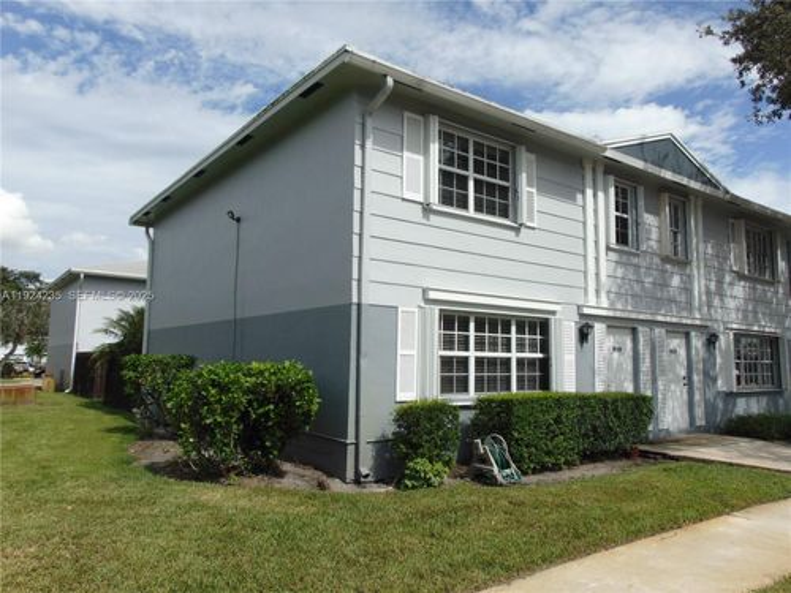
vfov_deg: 54.9
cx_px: 396
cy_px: 296
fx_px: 571
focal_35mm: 25
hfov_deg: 69.4
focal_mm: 4.5
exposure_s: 1/400
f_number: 7.7
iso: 80
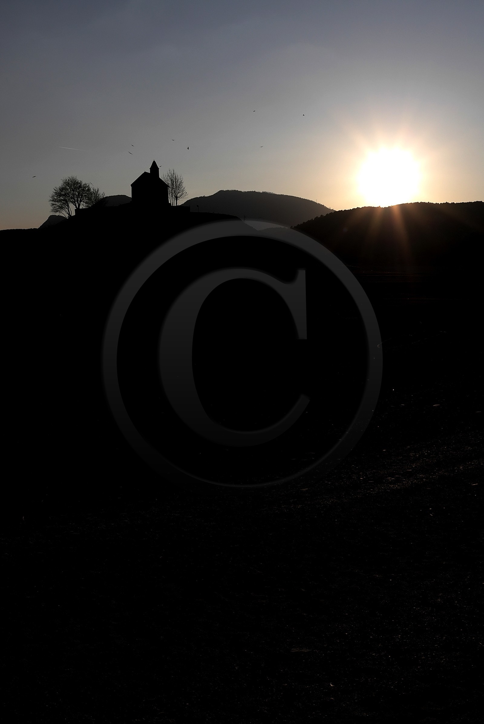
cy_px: 362
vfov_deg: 53.1
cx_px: 242
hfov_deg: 36.9
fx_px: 724
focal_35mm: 36
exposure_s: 1/500
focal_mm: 24
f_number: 14
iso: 200
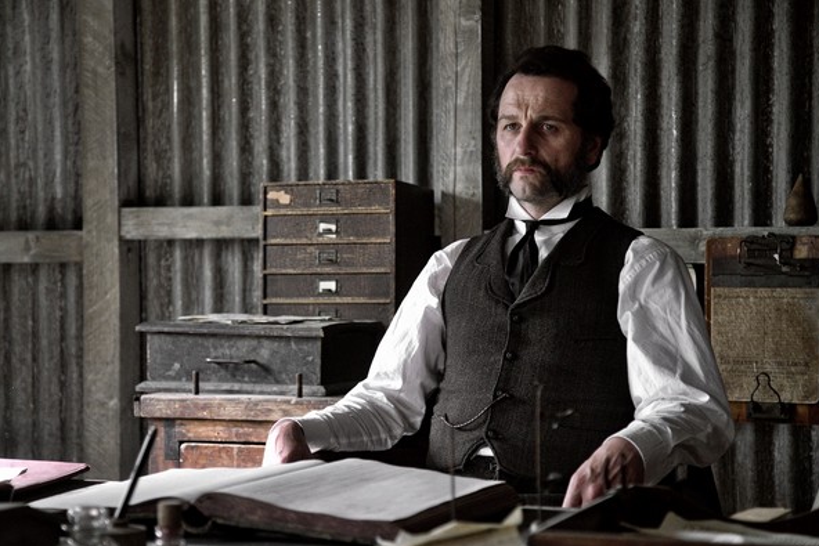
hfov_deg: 26.6
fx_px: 1729
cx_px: 412
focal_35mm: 76
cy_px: 275
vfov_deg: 18.0
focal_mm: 75
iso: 2000
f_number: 4
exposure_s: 1/1000
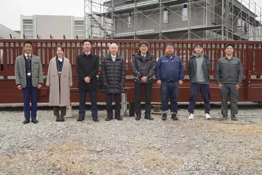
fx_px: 295
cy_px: 88
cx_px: 131
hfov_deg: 47.9
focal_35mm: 40
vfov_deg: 33.0
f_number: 4.5
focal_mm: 27
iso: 200
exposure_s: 1/160
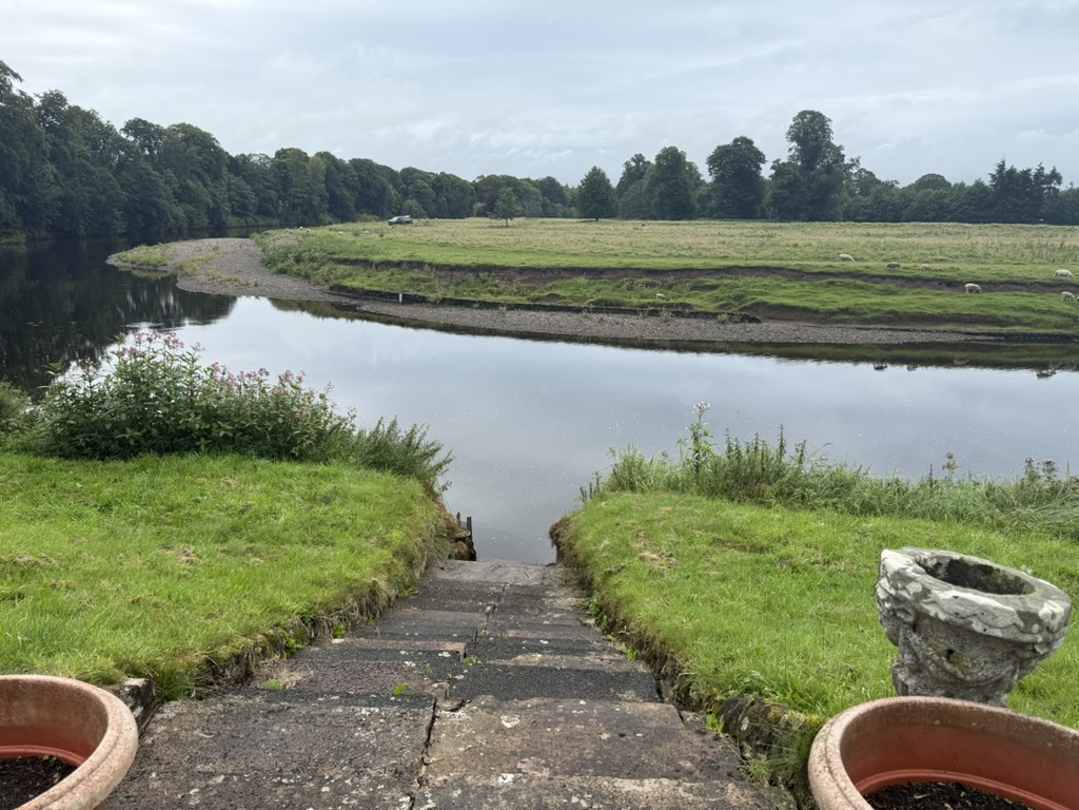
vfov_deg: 56.8
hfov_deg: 71.6
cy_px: 405
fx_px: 748
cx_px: 540
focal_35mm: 24
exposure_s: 1/1689
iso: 80
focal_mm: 6.76
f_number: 1.78
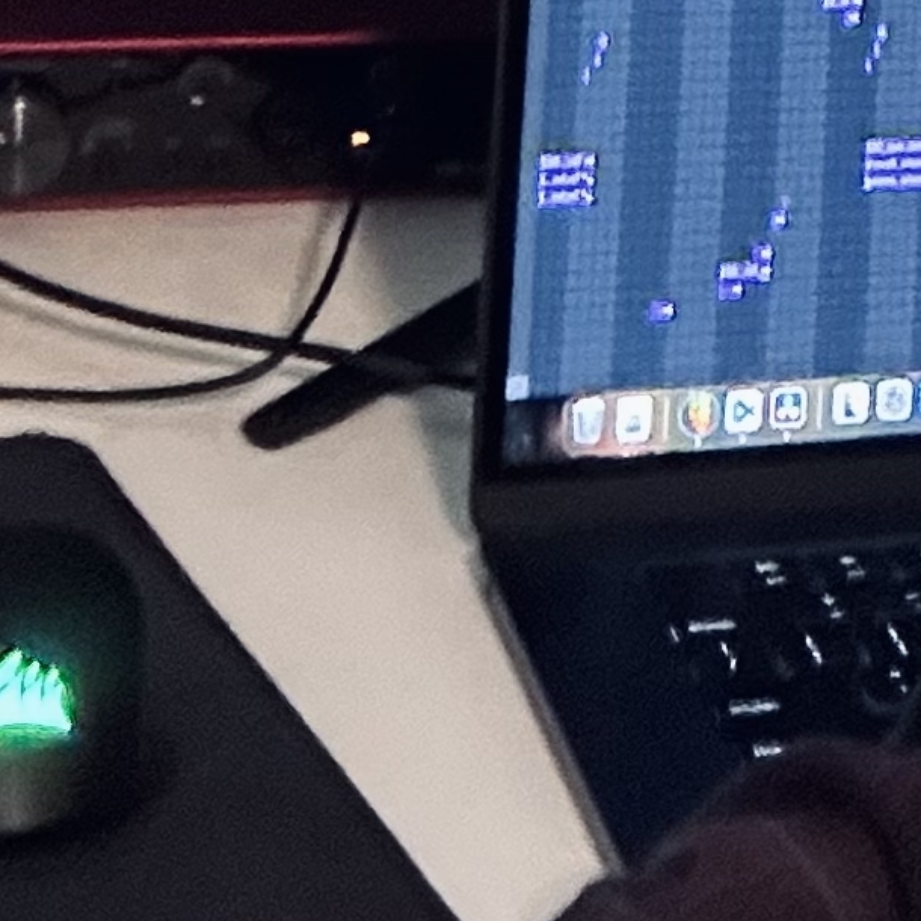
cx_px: 1609
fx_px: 3311
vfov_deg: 14.1
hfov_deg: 14.2
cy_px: -729
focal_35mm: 110
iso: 320
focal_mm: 2.69
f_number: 1.9
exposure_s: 1/30
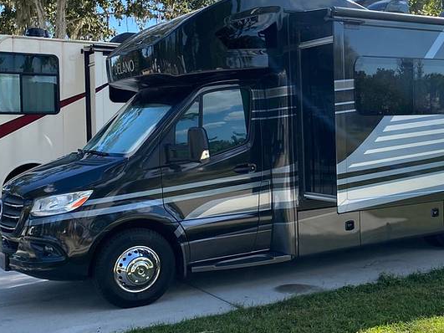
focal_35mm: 49
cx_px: 340
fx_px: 628
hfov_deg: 37.8
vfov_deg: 29.6
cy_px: 151
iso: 32
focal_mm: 4.25
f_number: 1.8
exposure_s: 1/973
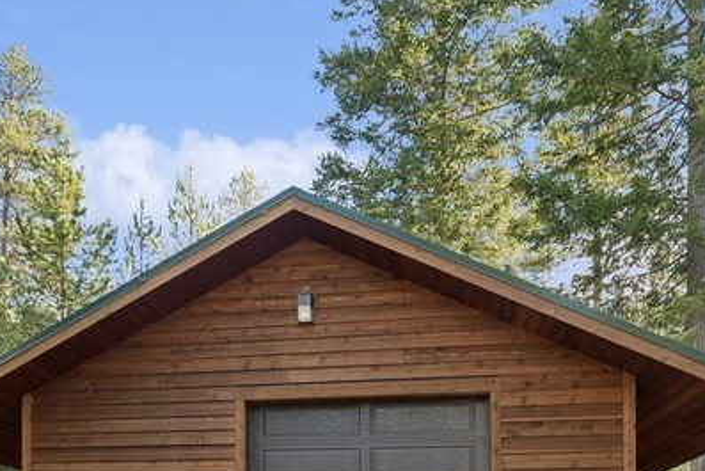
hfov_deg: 55.4
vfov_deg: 33.5
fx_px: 666
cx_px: 288
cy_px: 528
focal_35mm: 34
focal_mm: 10
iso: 200
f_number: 6.3
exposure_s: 1/80
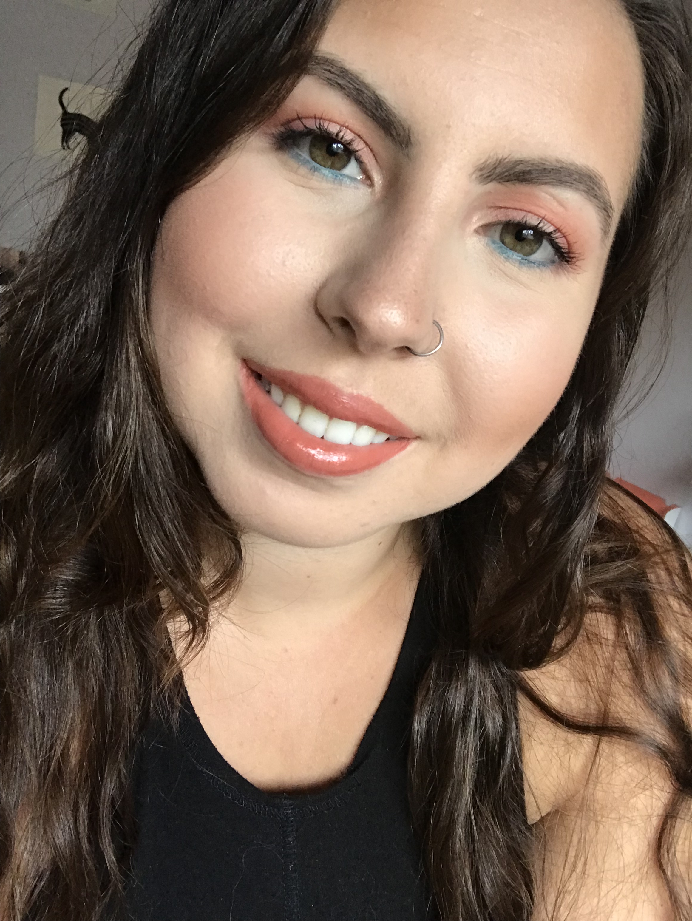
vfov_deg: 56.8
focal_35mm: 32
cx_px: 346
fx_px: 852
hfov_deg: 44.2
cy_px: 460
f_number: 2.2
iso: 100
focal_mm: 2.87
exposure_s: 1/30
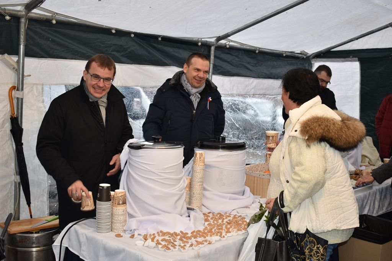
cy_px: 130
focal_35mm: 40
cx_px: 196
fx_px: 441
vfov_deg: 33.0
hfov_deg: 47.9
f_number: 4
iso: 320
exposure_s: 1/60
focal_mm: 27
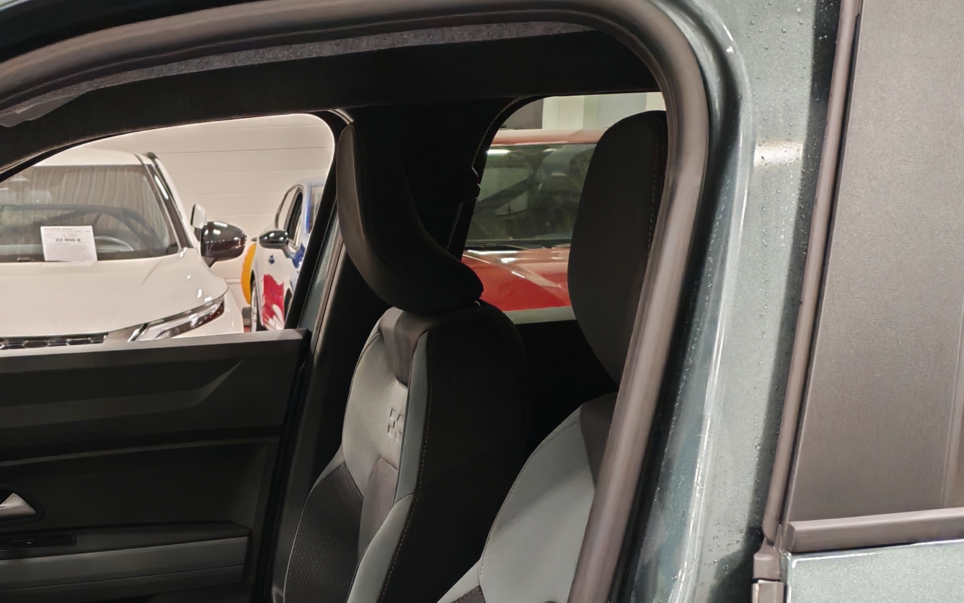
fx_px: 1734
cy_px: 667
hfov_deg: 29.8
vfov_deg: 18.9
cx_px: 99
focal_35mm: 66
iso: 1000
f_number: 1.9
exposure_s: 1/100
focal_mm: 6.12
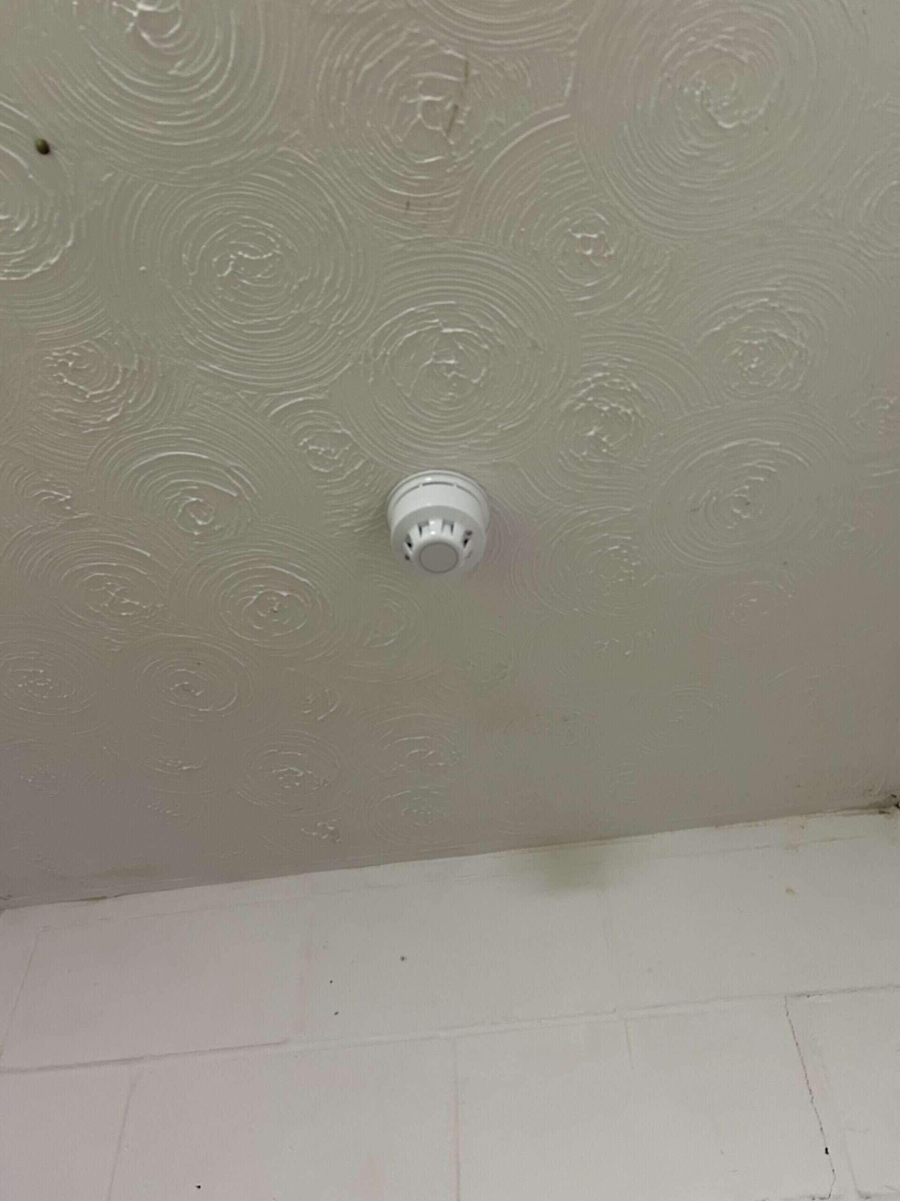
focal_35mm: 26
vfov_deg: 67.3
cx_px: 450
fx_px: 901
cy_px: 600
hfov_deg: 53.1
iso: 160
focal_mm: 5.7
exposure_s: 1/50
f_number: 1.5
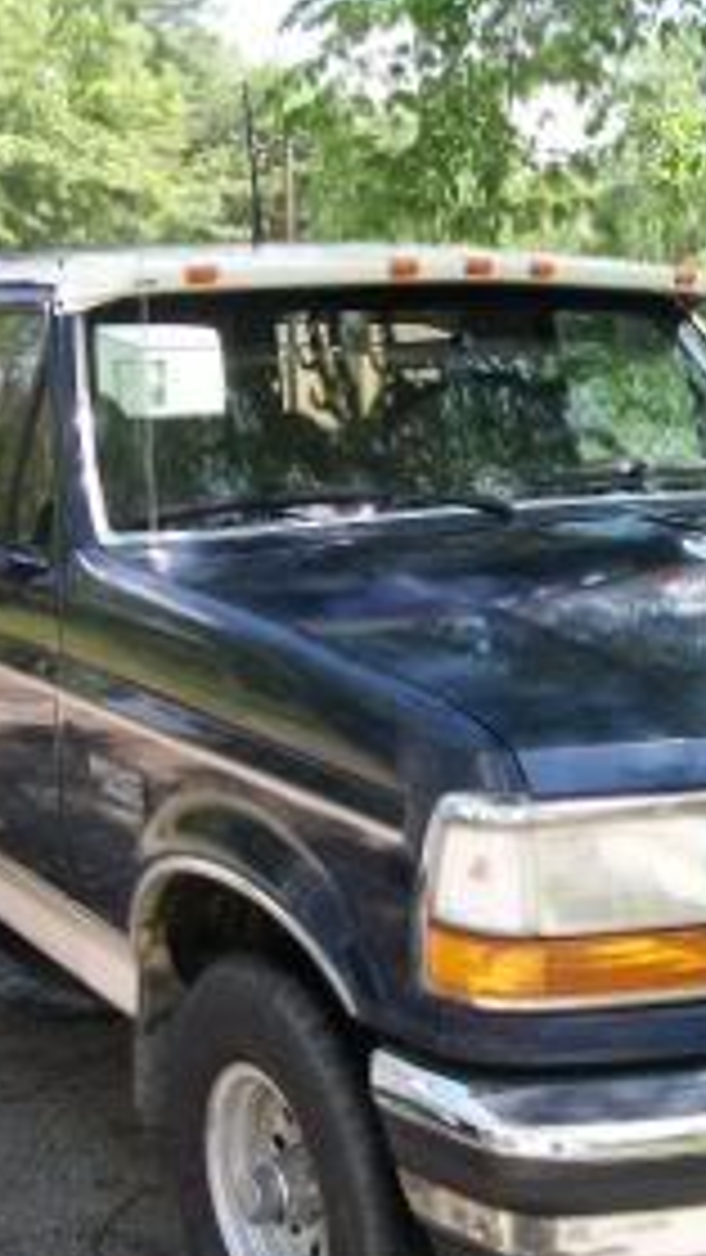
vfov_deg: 37.2
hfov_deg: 21.4
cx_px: 468
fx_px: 1863
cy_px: 711
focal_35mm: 56
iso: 80
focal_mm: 5.7
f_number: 2.9
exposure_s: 1/250
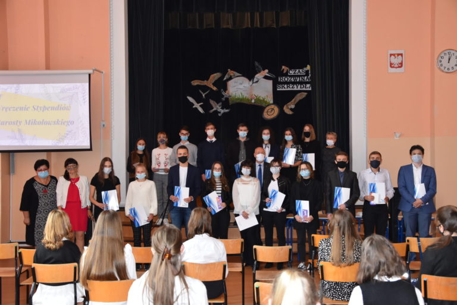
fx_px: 572
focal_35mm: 45
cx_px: 228
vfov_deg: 29.9
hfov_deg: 43.6
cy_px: 152
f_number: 4.5
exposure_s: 1/80
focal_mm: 30
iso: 800
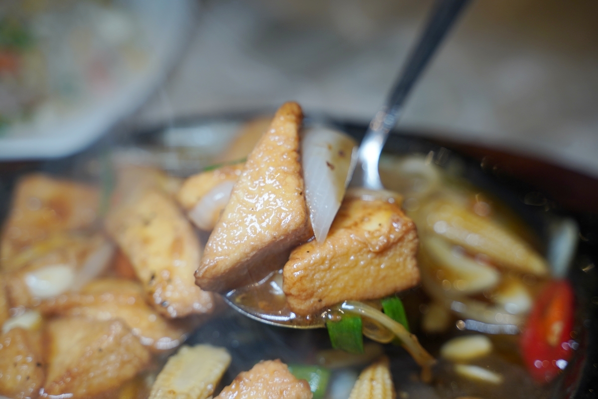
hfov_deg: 27.0
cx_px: 299
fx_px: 1246
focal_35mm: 75
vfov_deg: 18.2
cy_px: 200
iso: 250
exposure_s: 1/80
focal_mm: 75
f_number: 4
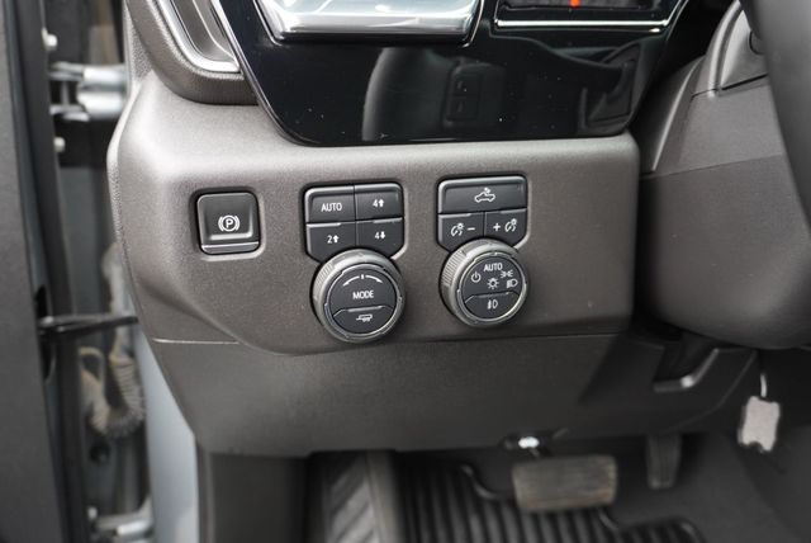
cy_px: 272
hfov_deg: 64.5
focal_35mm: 28
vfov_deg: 45.8
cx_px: 406
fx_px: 643
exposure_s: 1/60
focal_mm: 19
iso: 640
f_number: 4
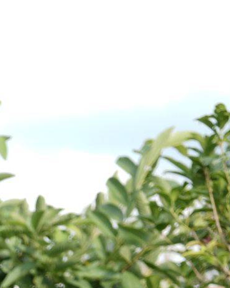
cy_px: 614
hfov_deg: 5.3
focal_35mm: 289
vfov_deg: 6.5
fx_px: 2459
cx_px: -191
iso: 50
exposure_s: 1/80
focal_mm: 59
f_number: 6.3
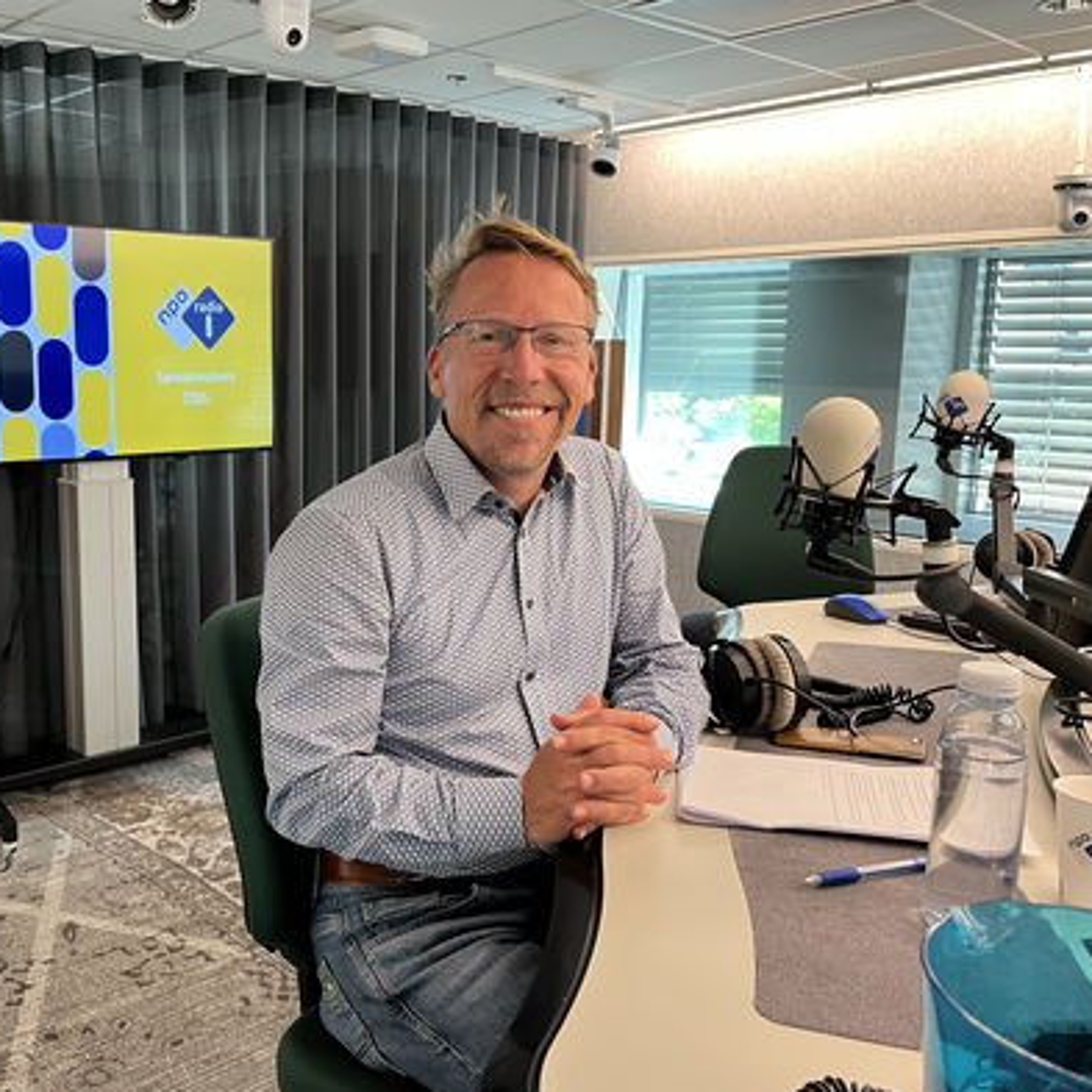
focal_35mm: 33
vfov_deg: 49.7
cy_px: 542
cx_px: 345
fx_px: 1178
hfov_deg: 48.7
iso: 200
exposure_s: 1/50
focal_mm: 5.1
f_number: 1.6
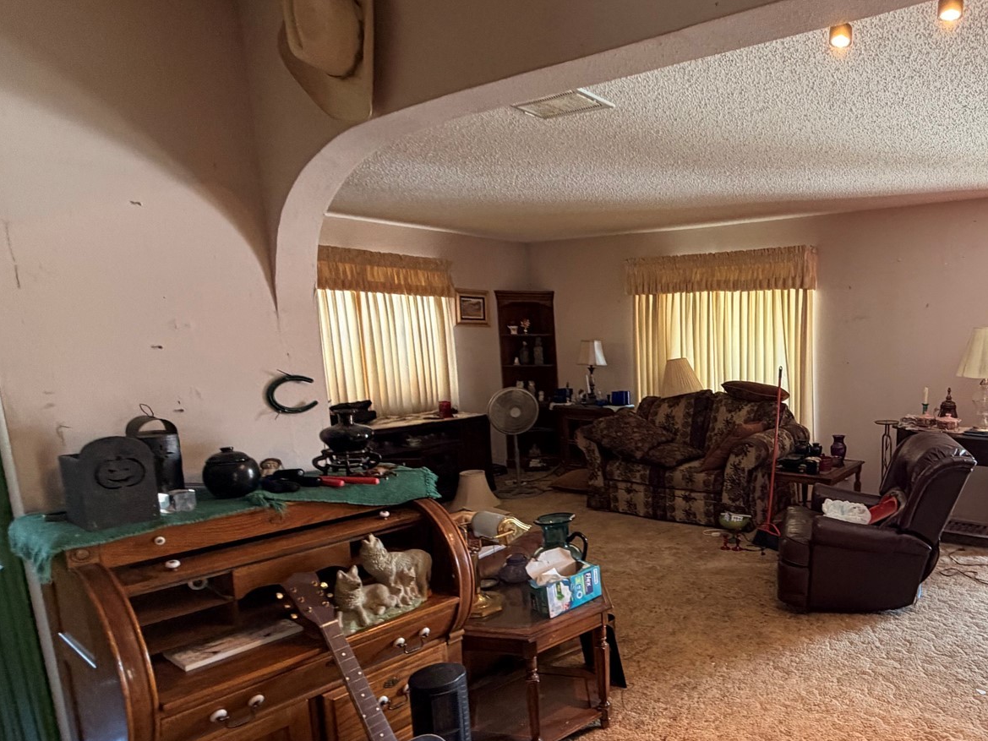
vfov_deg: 58.4
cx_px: 769
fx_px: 657
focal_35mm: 23
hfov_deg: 68.0
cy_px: 445
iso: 250
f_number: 2.2
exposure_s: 1/60
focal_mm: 2.22
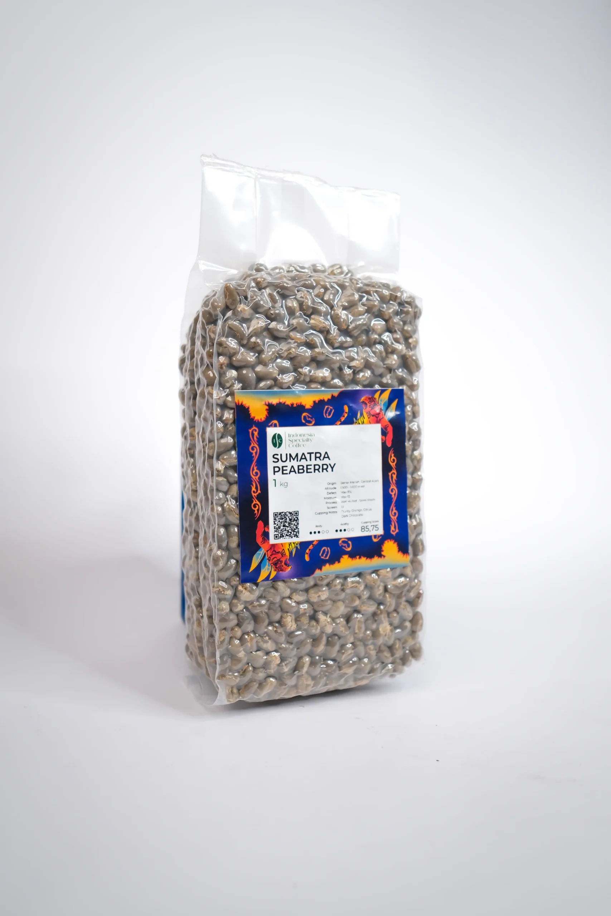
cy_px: 458
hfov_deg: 37.9
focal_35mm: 35
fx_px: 891
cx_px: 306
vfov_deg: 54.4
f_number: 3.2
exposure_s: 1/160
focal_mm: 23
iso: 200
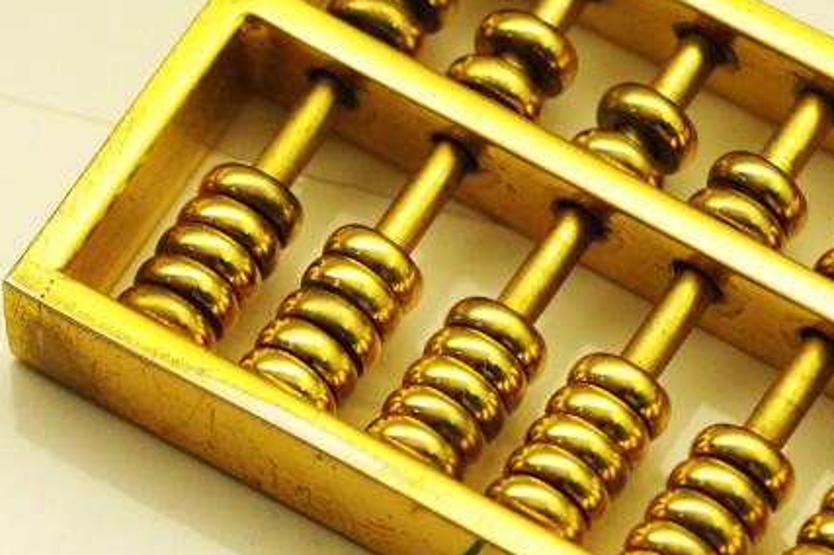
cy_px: 627
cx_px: -205
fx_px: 10417
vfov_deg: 3.0
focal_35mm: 450
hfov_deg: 4.6
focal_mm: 100
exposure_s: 1/60
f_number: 4.5
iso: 1600
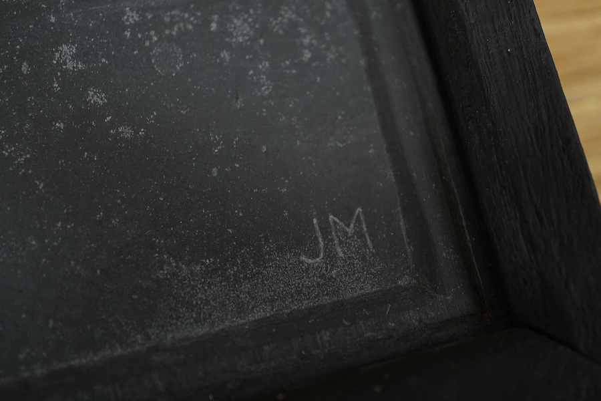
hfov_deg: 43.6
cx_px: 300
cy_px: 200
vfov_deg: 29.9
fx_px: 751
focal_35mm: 45
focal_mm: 30
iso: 1250
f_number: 3.5
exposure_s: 1/160
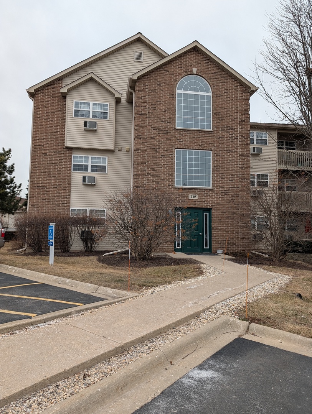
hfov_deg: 56.9
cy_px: 207
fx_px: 288
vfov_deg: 71.5
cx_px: 156
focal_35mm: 24
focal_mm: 6.9
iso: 22
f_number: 1.68
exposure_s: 1/589
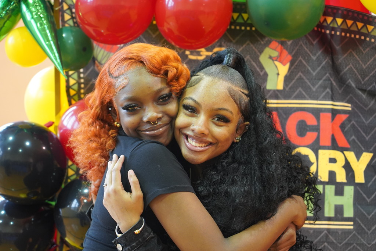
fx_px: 1097
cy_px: 126
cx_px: 188
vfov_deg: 13.0
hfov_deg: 19.5
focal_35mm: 105
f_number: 4
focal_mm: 105
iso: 3200
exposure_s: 1/160
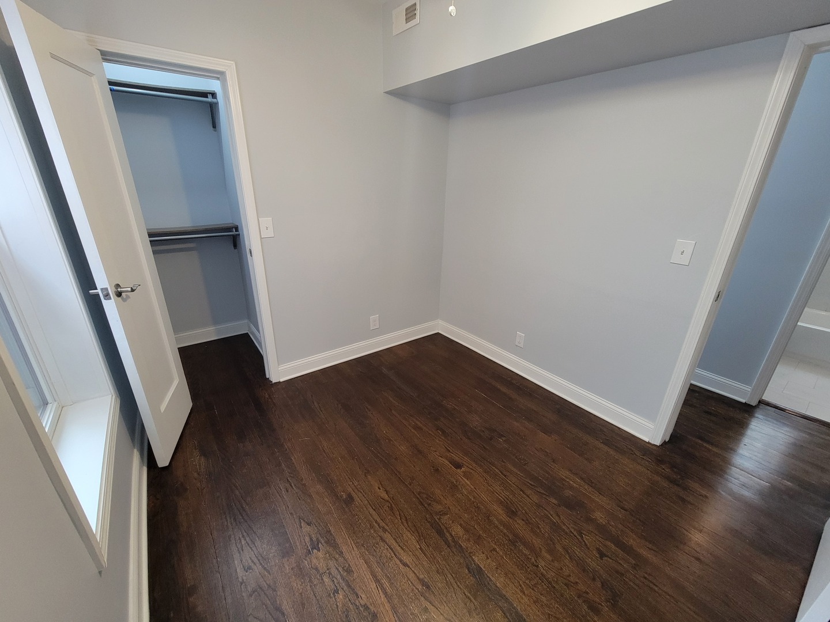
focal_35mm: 13
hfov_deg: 106.2
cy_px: 311
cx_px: 415
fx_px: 312
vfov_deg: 89.9
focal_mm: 2.2
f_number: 2.2
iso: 400
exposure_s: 1/60
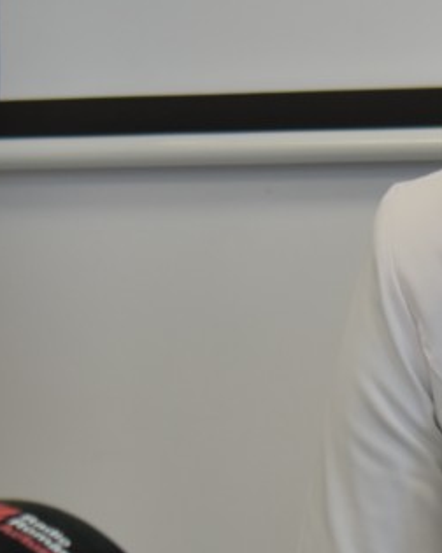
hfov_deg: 5.4
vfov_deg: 6.8
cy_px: 216
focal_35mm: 283
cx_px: 584
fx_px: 4623
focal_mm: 55
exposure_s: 1/80
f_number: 5.6
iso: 400
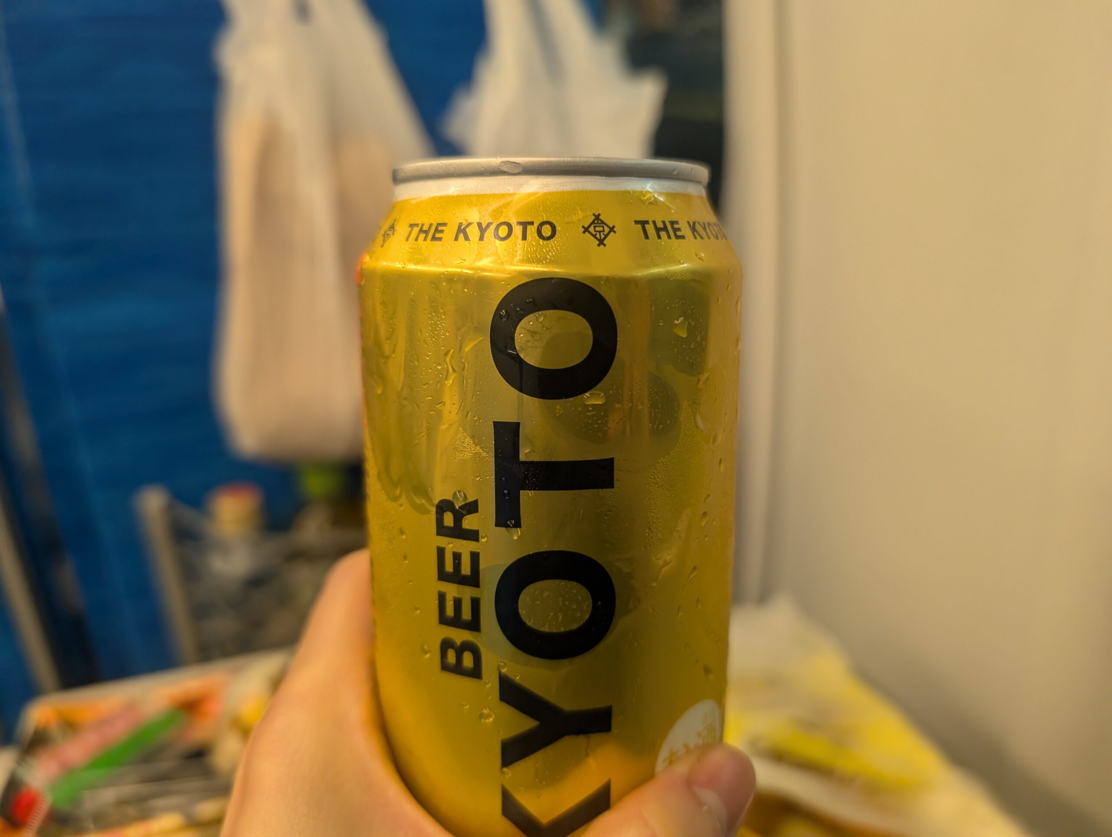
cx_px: 556
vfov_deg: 56.9
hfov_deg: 71.5
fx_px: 772
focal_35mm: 24
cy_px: 418
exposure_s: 1/302
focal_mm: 6.9
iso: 737
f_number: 1.68
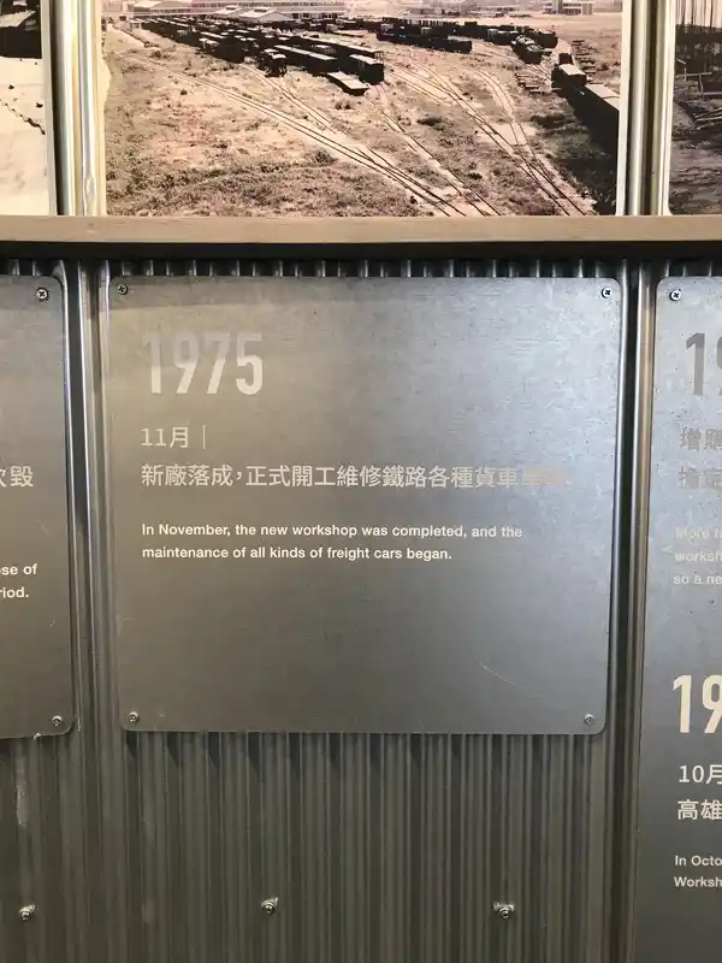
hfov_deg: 49.7
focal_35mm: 28
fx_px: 779
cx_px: 361
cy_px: 482
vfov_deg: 63.4
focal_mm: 3.99
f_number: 1.8
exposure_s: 1/24
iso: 40
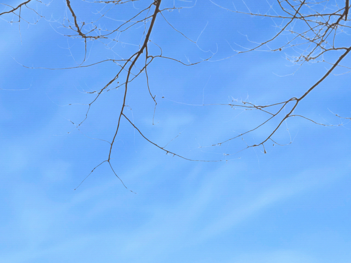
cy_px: 442
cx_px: -107
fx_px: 1217
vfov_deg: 11.6
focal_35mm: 120
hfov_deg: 15.6
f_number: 22
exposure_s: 1/25
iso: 500
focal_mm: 16
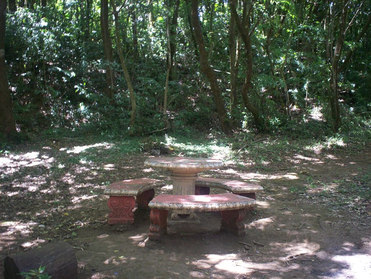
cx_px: 186
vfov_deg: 39.7
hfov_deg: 51.3
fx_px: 386
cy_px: 140
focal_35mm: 36
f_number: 4.5
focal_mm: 6
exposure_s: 1/16
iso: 140
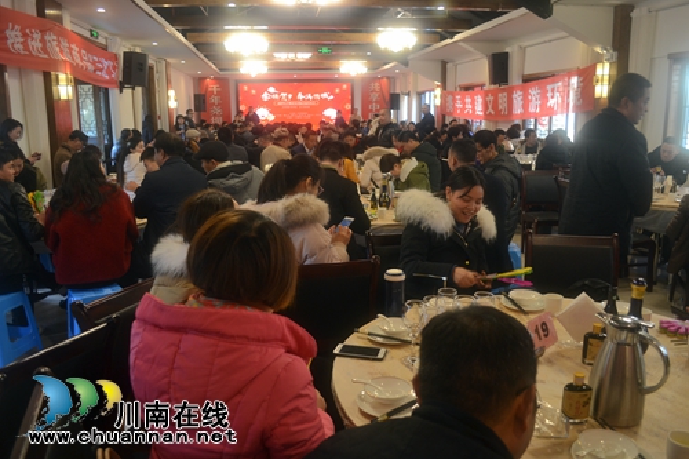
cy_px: 230
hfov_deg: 67.4
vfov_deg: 47.9
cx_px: 344
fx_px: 517
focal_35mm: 27
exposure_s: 1/30
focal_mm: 18
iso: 400
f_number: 3.5
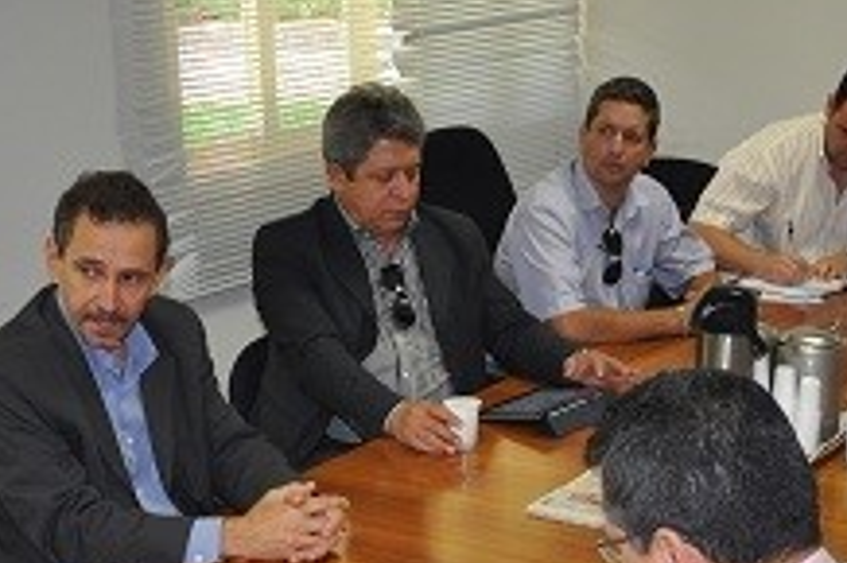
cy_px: 580
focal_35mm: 69
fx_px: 1624
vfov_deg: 19.1
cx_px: 424
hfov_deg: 29.2
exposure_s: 1/60
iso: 400
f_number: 3.8
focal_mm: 21
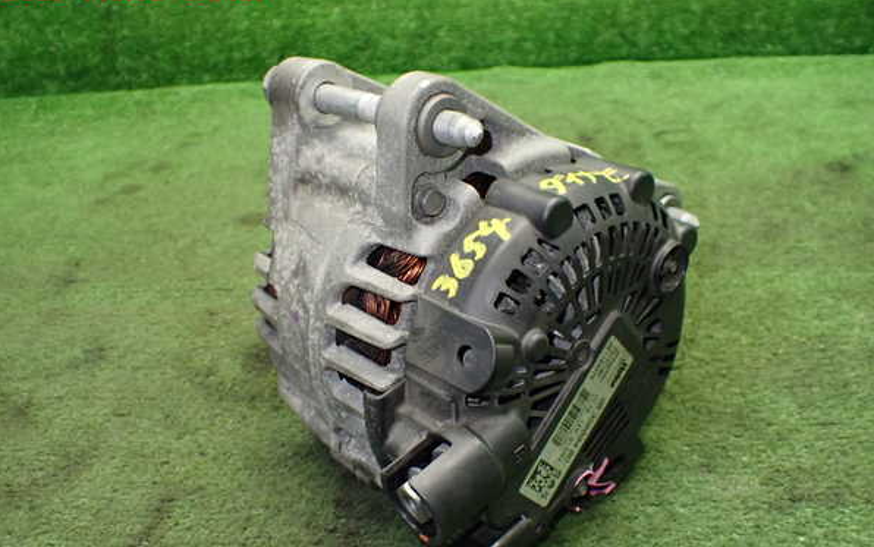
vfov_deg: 39.4
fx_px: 763
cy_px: 302
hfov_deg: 59.6
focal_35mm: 32
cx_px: 436
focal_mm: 5.4
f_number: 2.3
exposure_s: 1/125
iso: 800
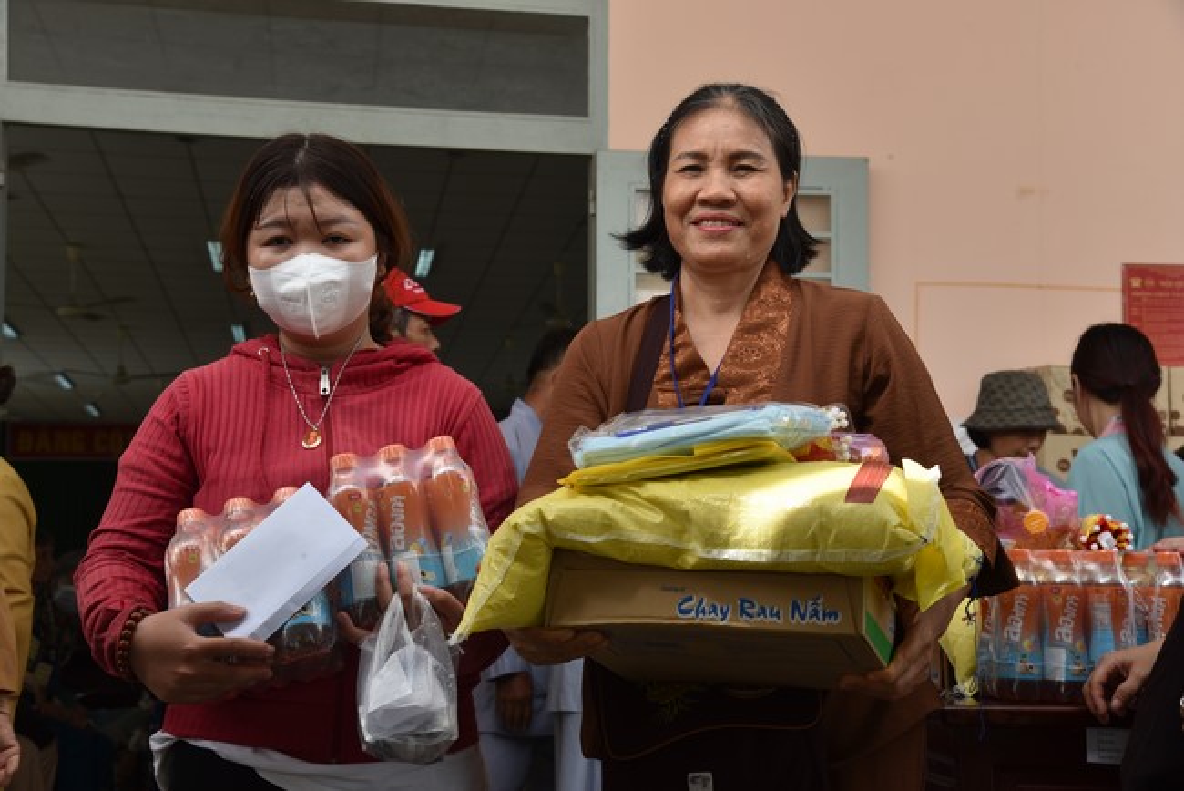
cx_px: 592
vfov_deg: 26.0
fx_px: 1711
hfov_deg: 38.2
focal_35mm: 52
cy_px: 396
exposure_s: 1/250
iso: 400
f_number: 8
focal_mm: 52
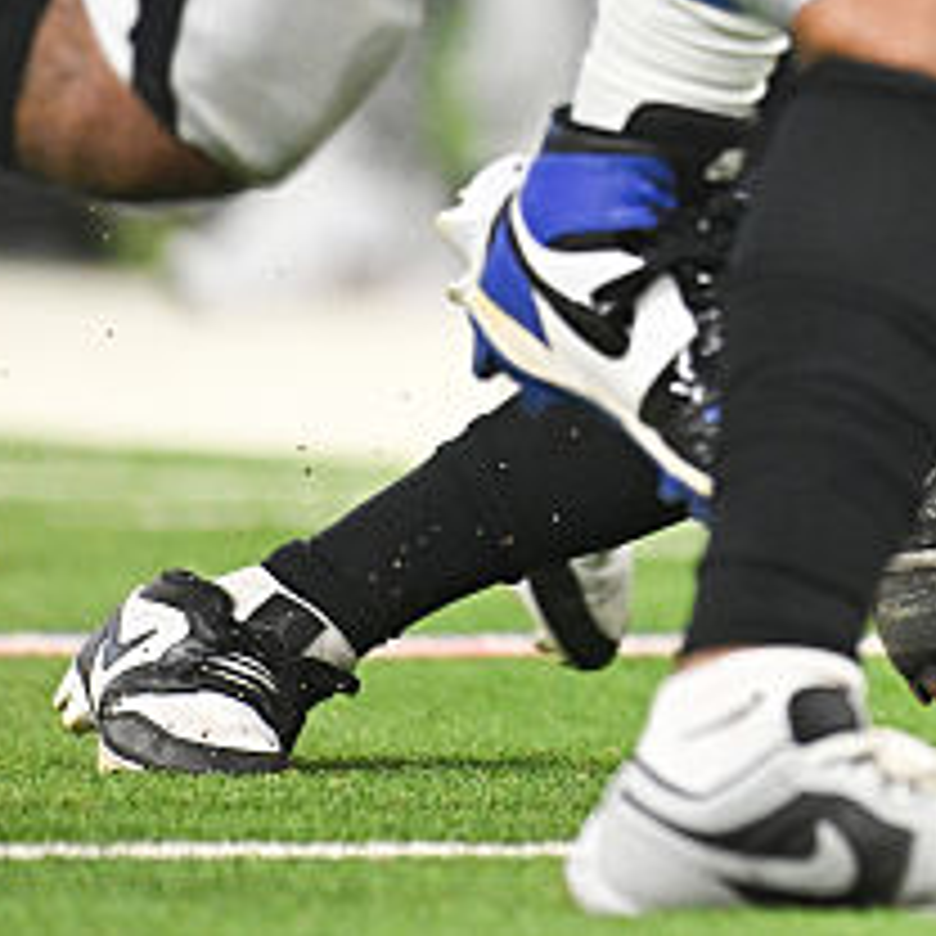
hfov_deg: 1.0
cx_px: 1917
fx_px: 51088
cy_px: -596
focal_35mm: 1670
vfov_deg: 1.0
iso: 2000
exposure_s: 1/1600
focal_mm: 400
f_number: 2.8
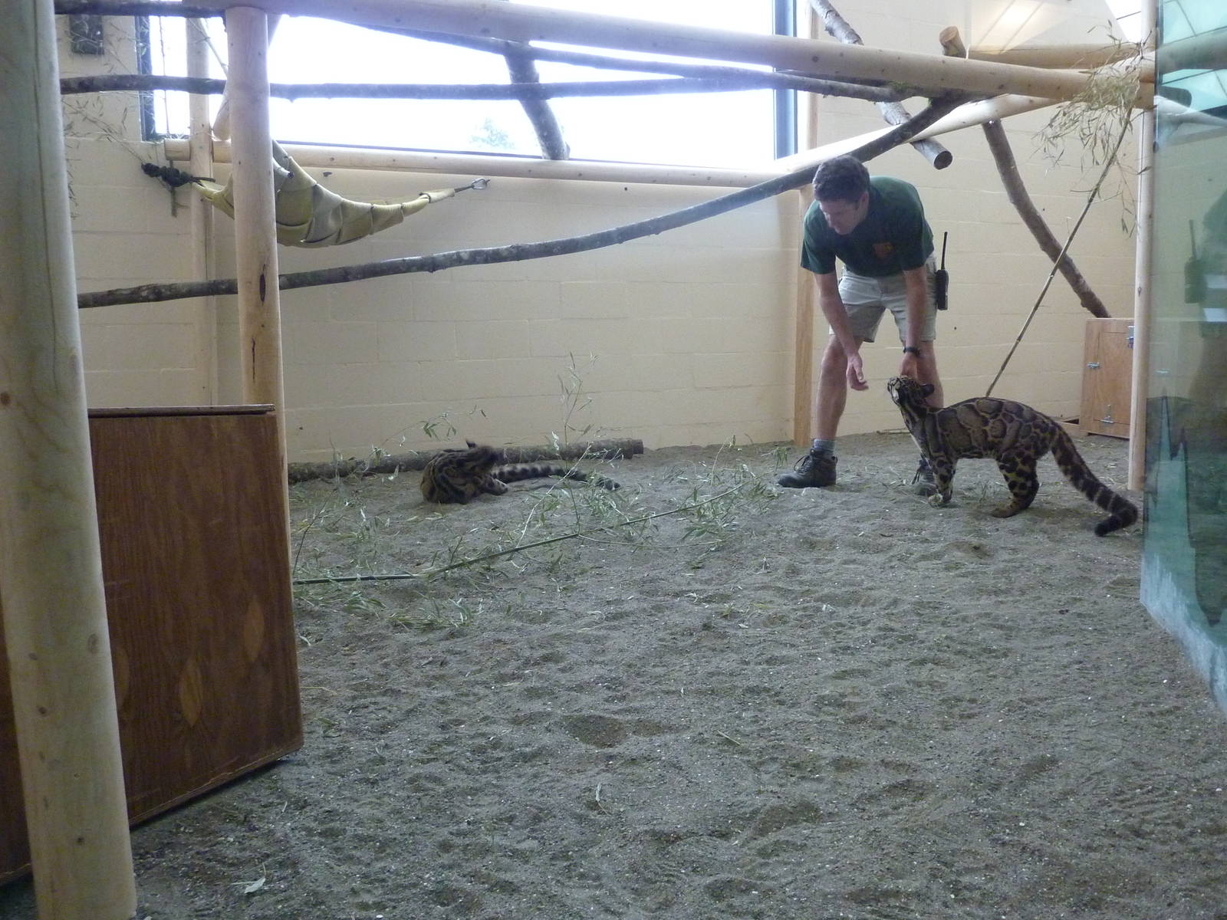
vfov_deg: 48.2
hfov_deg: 61.7
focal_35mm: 29
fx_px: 1028
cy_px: 460
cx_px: 614
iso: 400
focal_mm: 4.7
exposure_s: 1/100
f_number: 3.4
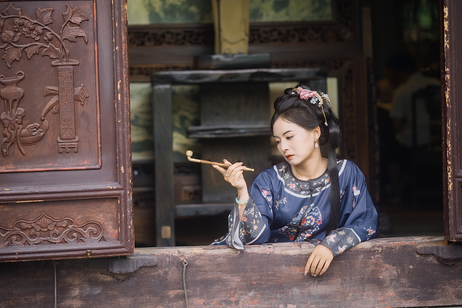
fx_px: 1078
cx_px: 231
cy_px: 154
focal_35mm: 84
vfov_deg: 16.3
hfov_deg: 24.2
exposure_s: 1/640
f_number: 1.4
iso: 200
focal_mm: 56
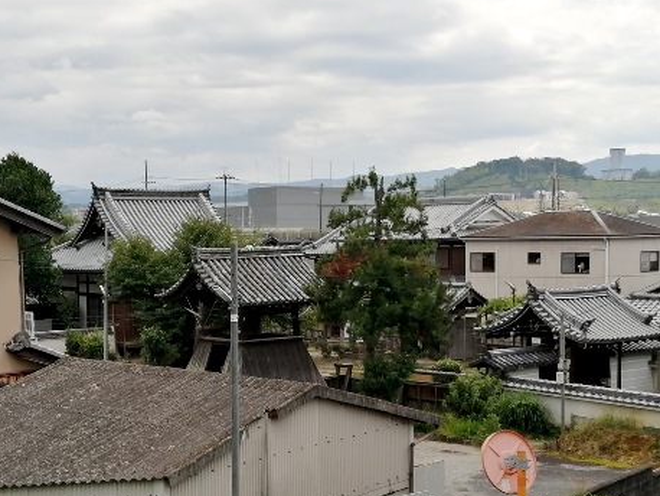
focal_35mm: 44
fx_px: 839
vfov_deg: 32.9
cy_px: 244
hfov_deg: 42.9
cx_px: 340
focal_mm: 3.62
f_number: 1.8
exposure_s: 1/1692
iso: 50
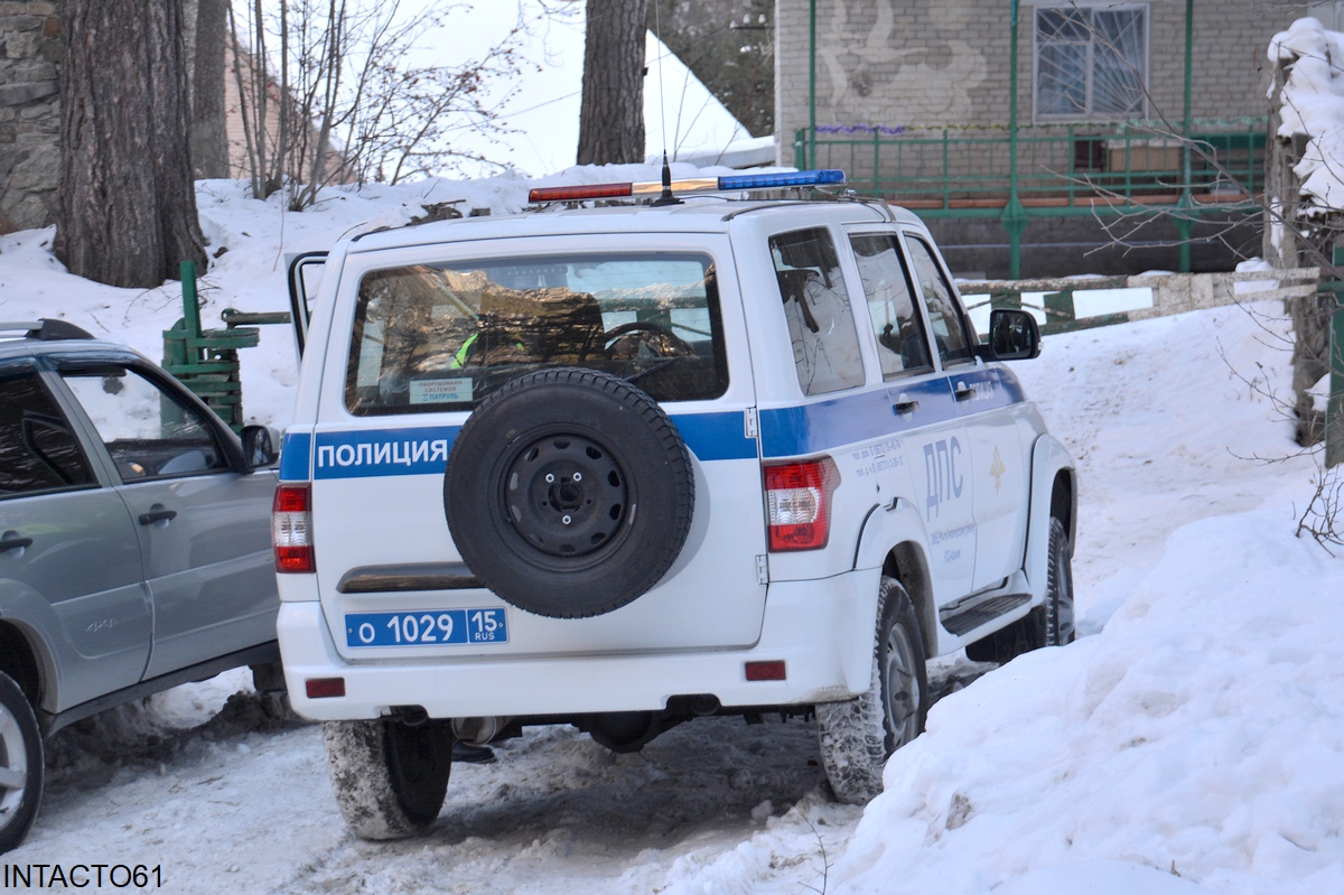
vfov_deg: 12.2
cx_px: 672
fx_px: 4198
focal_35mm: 112
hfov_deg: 18.2
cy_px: 448
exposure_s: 1/125
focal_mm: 75
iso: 250
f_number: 5.6
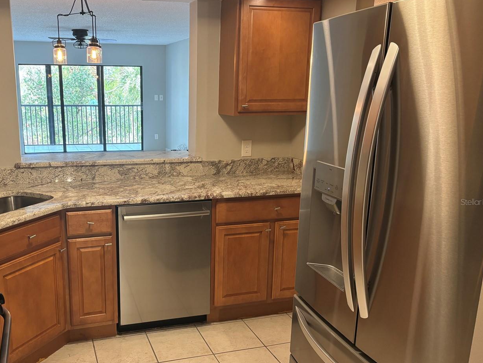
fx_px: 474
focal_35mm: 34
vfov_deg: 41.7
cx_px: 182
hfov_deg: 53.4
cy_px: 202
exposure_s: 1/60
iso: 250
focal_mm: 5.96
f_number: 1.6
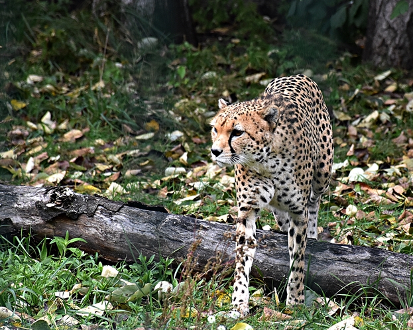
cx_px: 284
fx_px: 3959
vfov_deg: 4.8
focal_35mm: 324
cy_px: 163
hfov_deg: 6.0
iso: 1400
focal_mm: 140
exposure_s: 1/500
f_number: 5.6
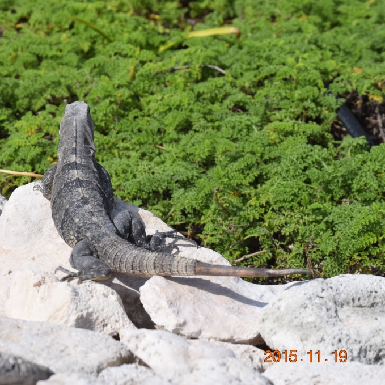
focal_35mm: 150
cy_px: 192
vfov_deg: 11.6
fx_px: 1887
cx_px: 112
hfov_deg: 11.6
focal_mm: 78
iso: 200
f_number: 8
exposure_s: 1/1000
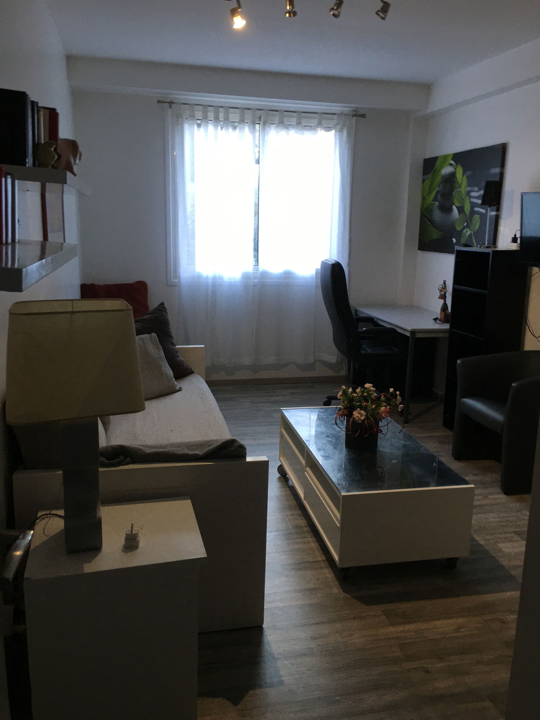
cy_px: 360
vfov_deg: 61.7
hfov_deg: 48.2
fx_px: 603
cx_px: 270
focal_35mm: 29
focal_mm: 4.15
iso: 32
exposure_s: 1/17
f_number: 2.2
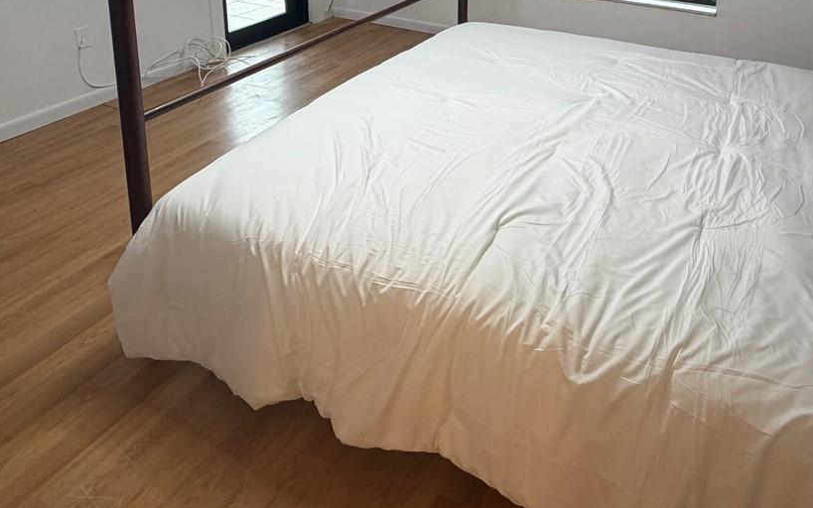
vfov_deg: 37.0
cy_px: -37
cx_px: 541
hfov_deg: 63.0
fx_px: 643
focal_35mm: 29
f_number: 2.2
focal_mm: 2.22
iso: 200
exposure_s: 1/60
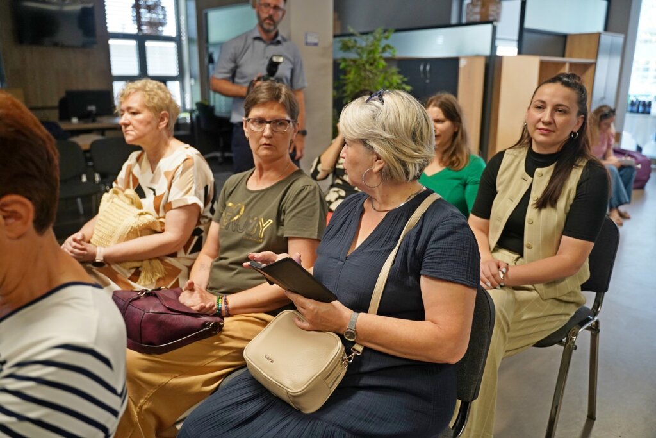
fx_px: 510
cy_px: 219
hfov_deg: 65.5
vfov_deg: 46.4
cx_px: 328
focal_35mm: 28
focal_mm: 28
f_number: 2.8
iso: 2000
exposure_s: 1/500
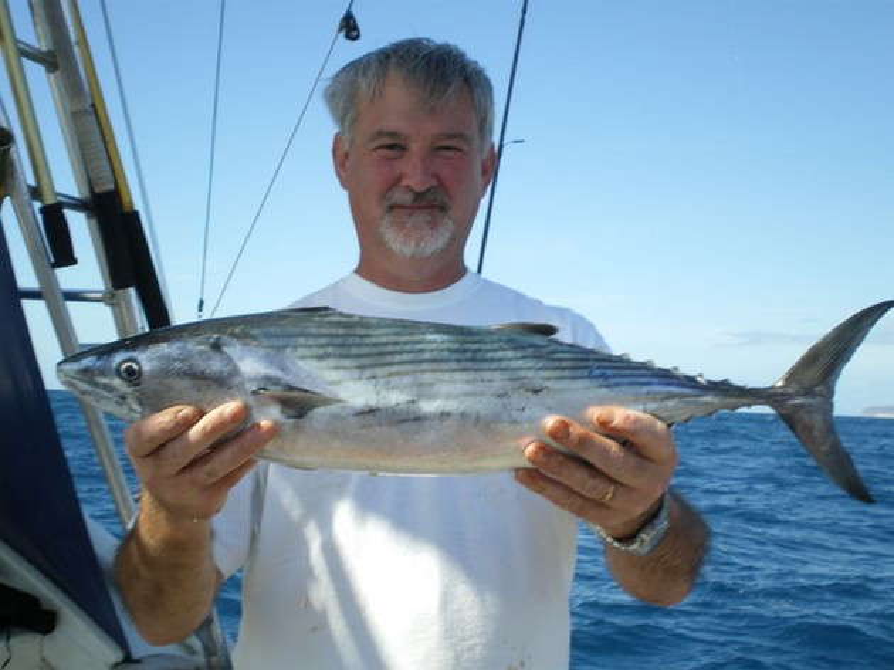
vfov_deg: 30.2
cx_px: 447
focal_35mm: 48
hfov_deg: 39.7
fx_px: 1239
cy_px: 335
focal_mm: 8.4
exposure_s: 1/250
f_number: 5.2
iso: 50
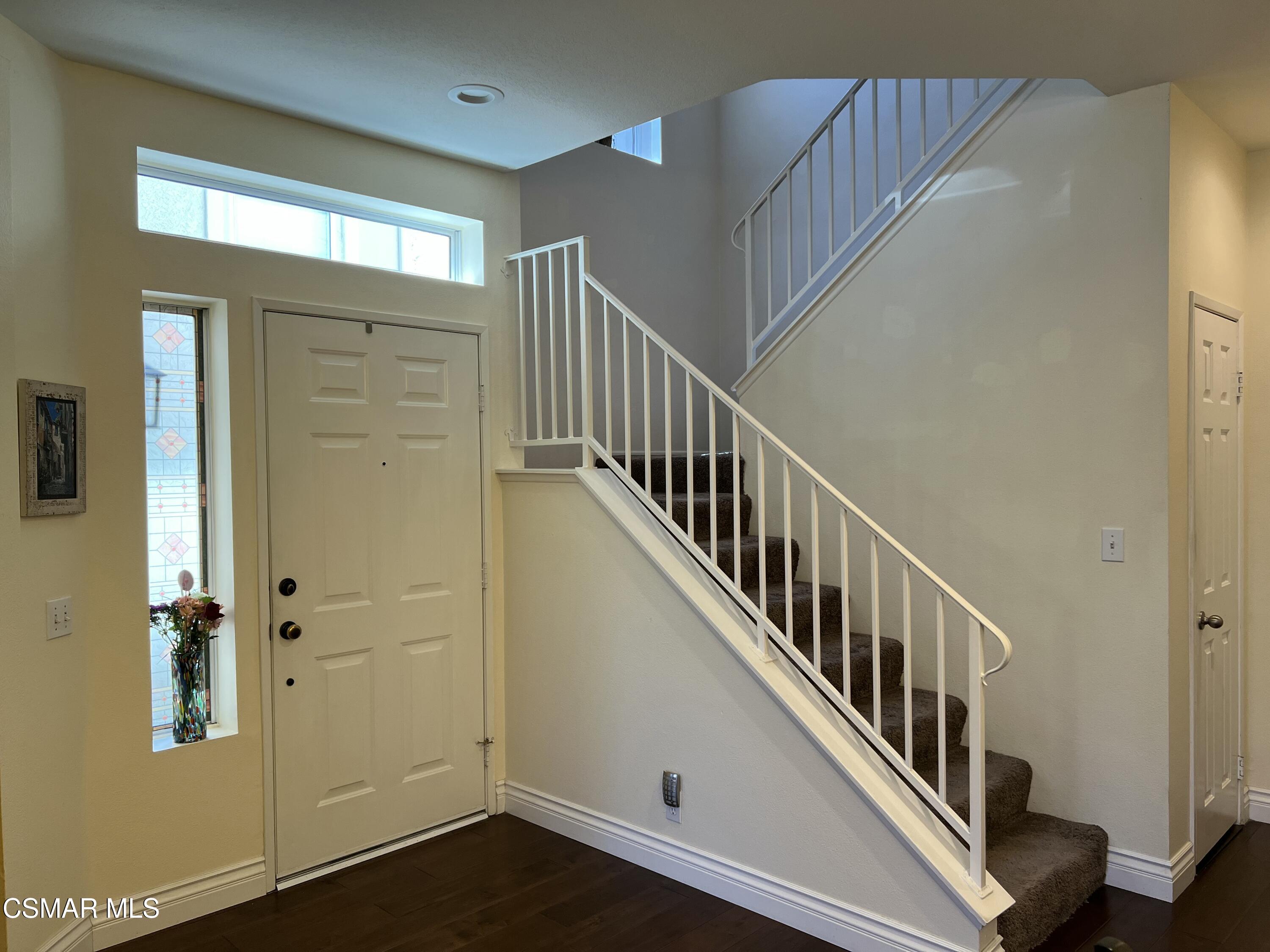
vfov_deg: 53.1
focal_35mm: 26
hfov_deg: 67.3
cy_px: 476
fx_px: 954
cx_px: 635
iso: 80
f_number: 1.5
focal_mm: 5.7
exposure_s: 1/120
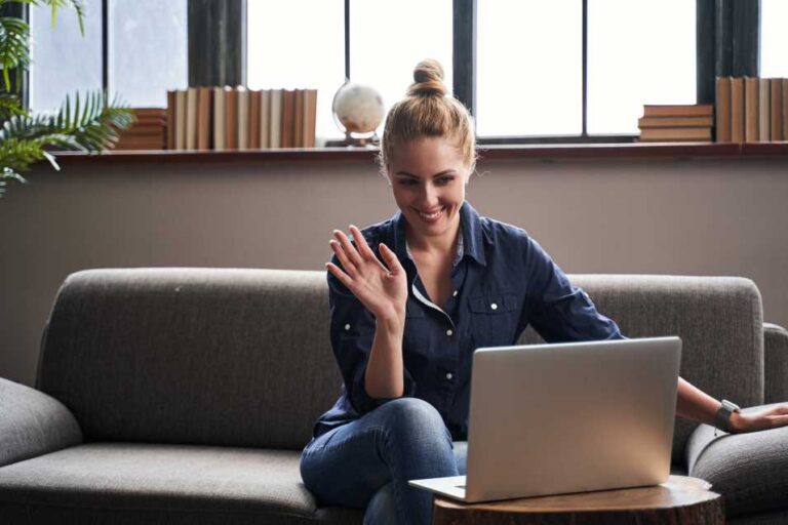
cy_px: 262
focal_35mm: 75
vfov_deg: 18.2
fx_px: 1642
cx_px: 394
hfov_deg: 27.0
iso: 200
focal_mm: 75
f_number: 2.8
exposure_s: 1/200
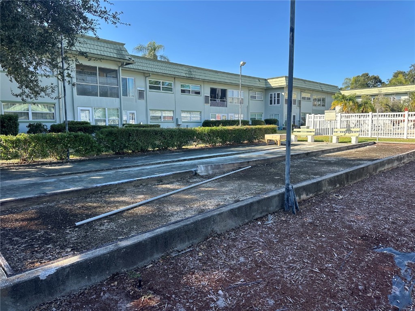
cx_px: 208
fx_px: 288
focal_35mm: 24
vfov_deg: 56.8
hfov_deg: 71.6
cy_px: 156
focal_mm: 6.86
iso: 80
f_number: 1.78
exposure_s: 1/1212
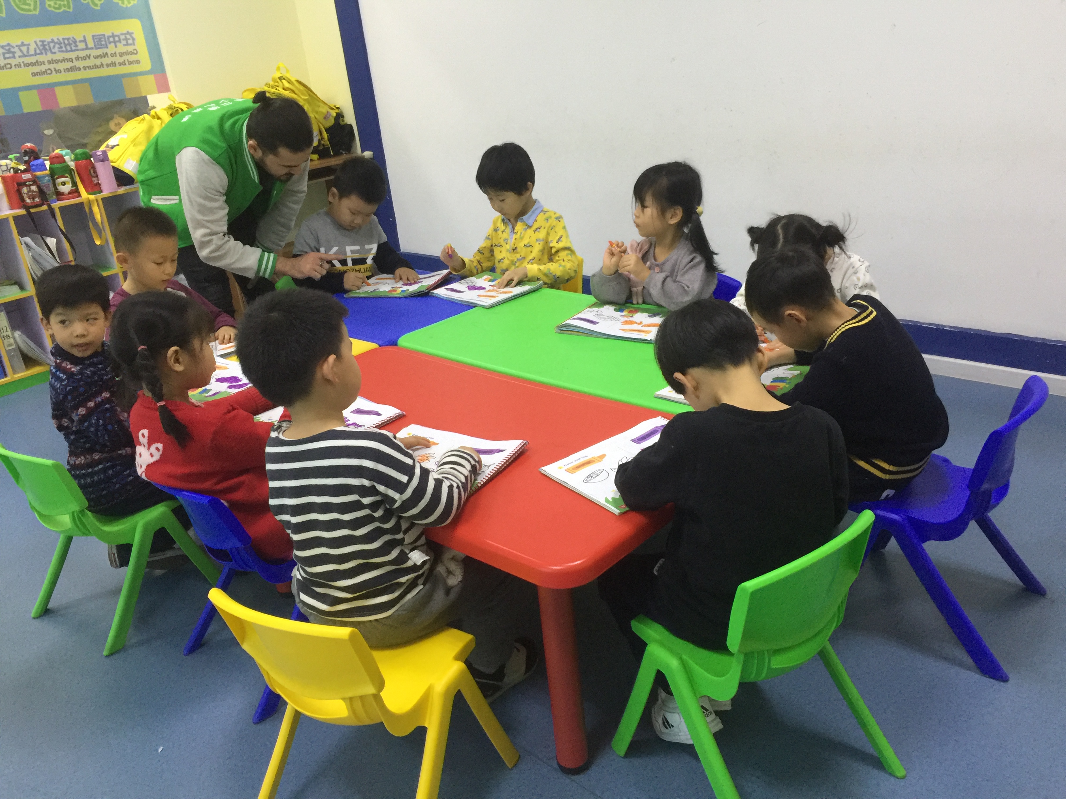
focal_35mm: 29
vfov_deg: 48.2
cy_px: 400
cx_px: 533
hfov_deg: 61.7
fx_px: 893
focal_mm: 4.15
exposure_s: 1/17
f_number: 2.2
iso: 125
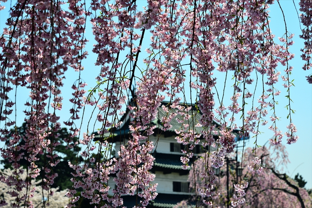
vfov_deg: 11.4
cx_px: 156
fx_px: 1040
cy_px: 104
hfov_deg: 17.1
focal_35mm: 120
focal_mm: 120
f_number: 11
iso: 400
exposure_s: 1/500
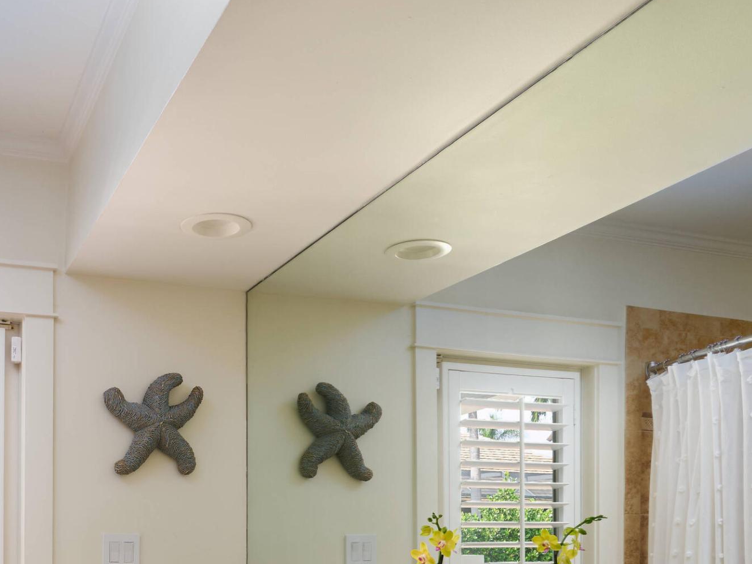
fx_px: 848
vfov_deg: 33.9
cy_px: 550
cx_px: 140
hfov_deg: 45.2
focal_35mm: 39
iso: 100
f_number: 5.6
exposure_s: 1/250
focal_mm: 9
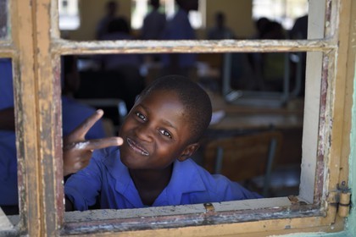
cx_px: 178
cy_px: 118
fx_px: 554
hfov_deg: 35.6
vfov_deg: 24.2
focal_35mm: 56
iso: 200
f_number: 2.8
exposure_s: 1/640
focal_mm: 56
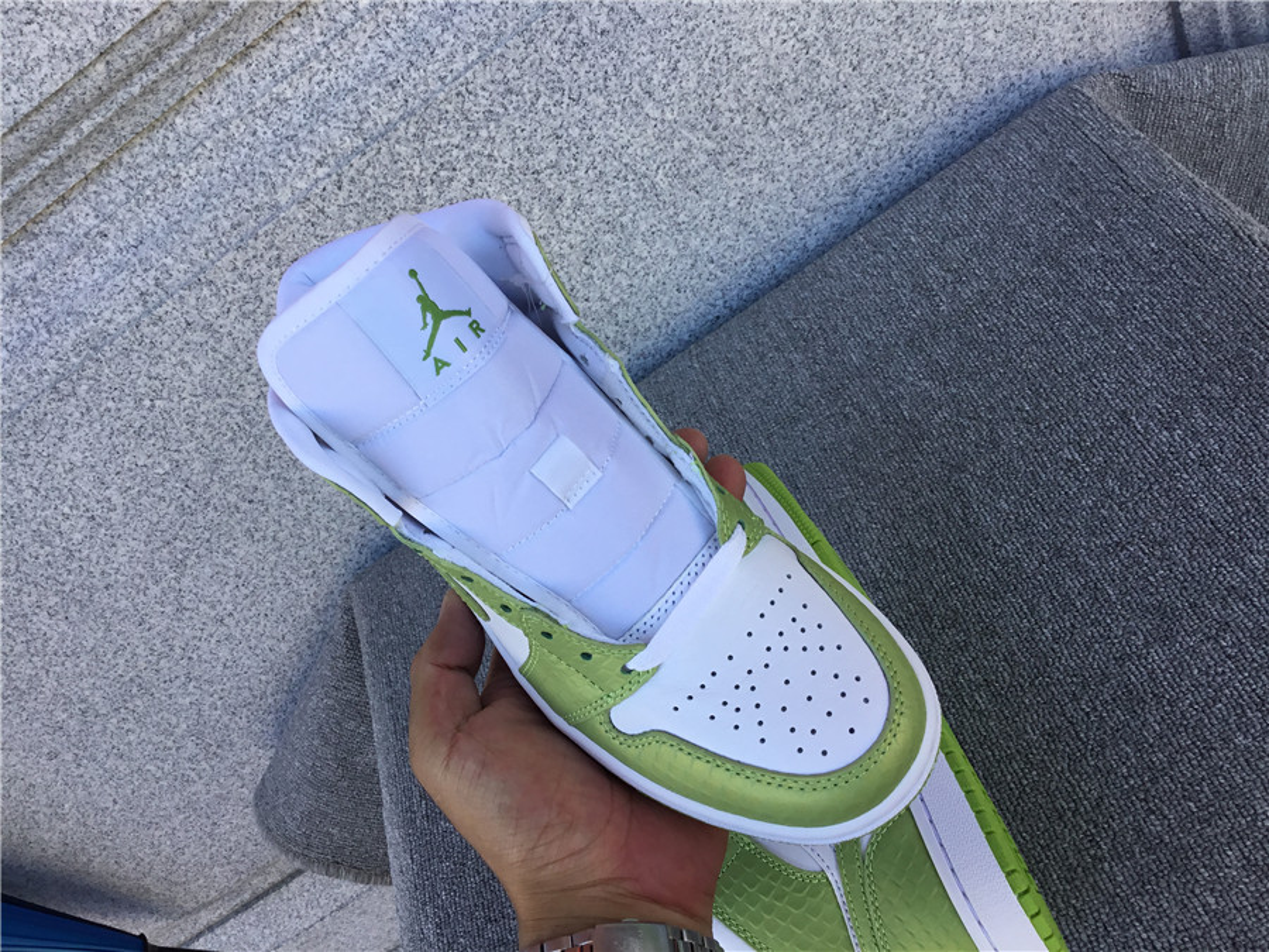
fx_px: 1136
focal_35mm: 31
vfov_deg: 45.4
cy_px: 476
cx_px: 634
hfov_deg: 58.4
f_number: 2.4
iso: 25
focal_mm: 3.3
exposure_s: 1/172
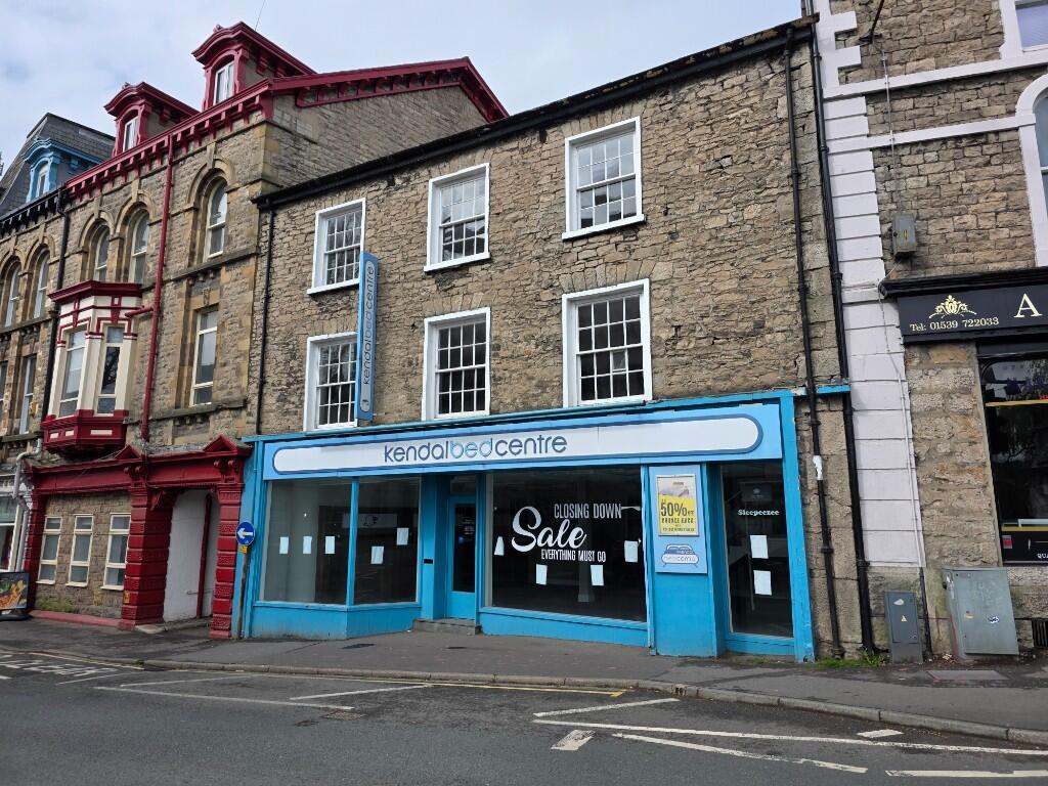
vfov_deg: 58.9
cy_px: 393
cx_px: 524
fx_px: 696
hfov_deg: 73.9
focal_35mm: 23
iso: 80
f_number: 1.7
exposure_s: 1/5608
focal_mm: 6.3
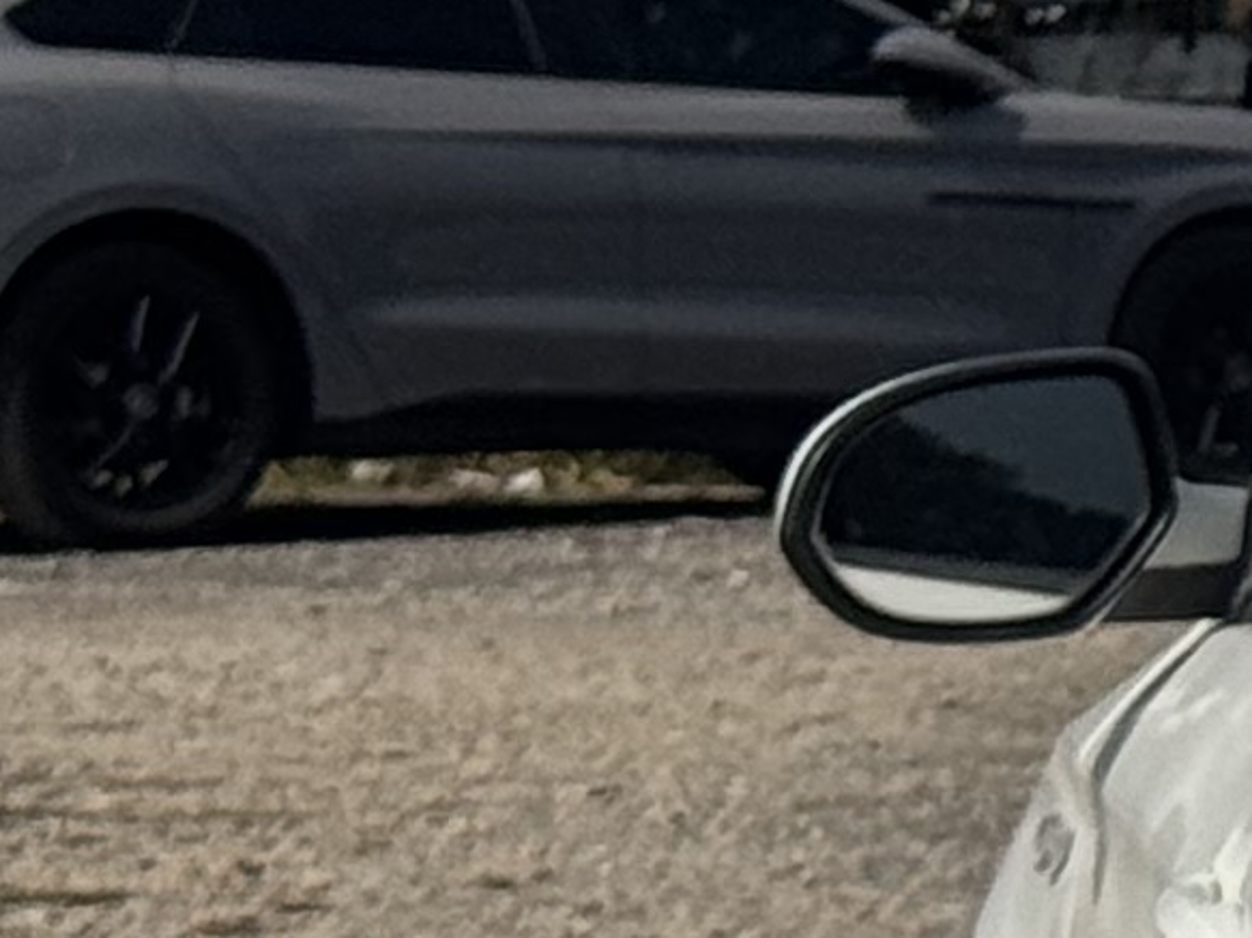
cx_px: 3747
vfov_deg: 4.5
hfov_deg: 5.6
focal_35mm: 332
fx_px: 12005
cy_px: 947
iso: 64
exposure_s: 1/10526
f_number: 1.78
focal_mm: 6.76
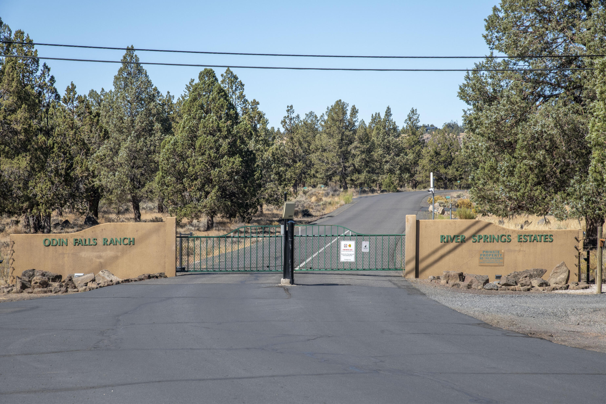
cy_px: 202
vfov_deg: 14.9
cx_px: 303
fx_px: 1549
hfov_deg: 22.1
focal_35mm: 92
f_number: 11
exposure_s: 1/250
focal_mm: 92
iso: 200
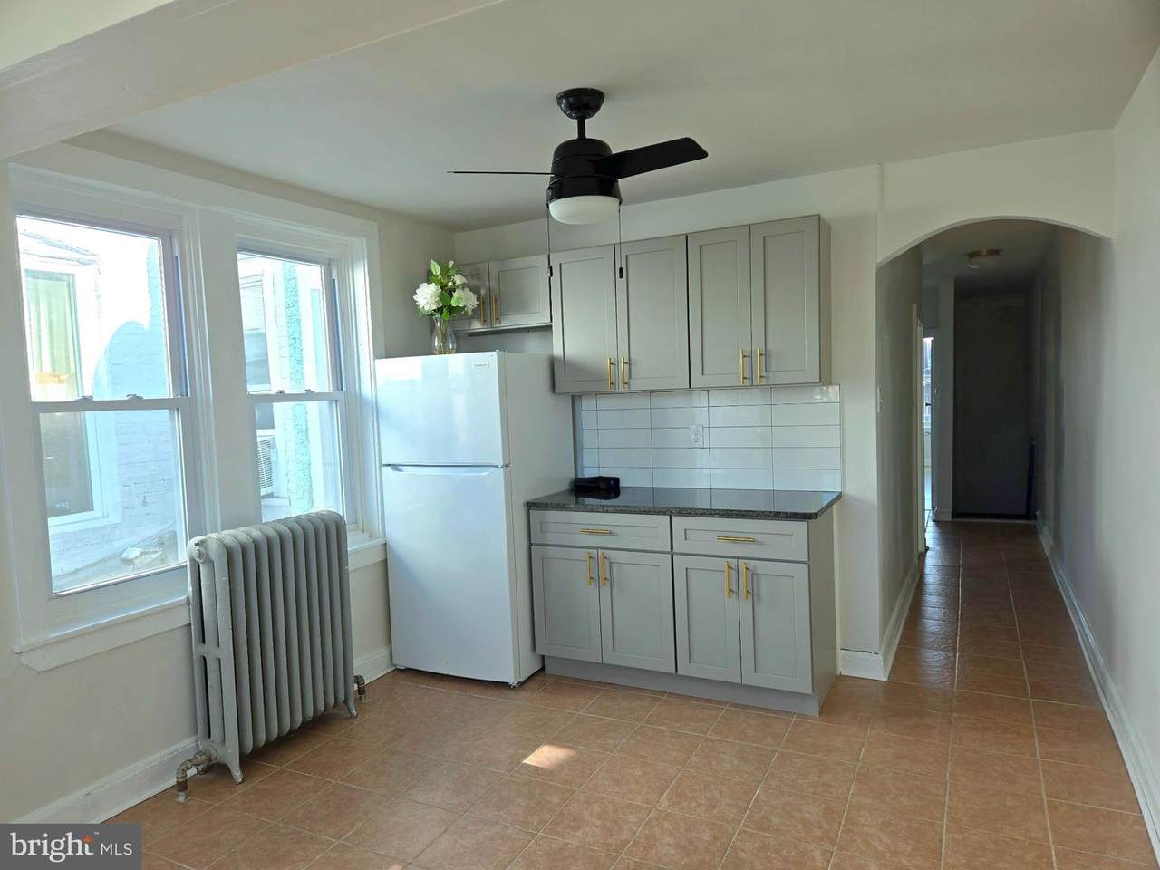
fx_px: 771
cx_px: 580
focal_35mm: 23
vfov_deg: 58.9
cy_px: 435
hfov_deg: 73.9
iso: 25
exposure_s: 1/127
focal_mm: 5.4
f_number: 1.8
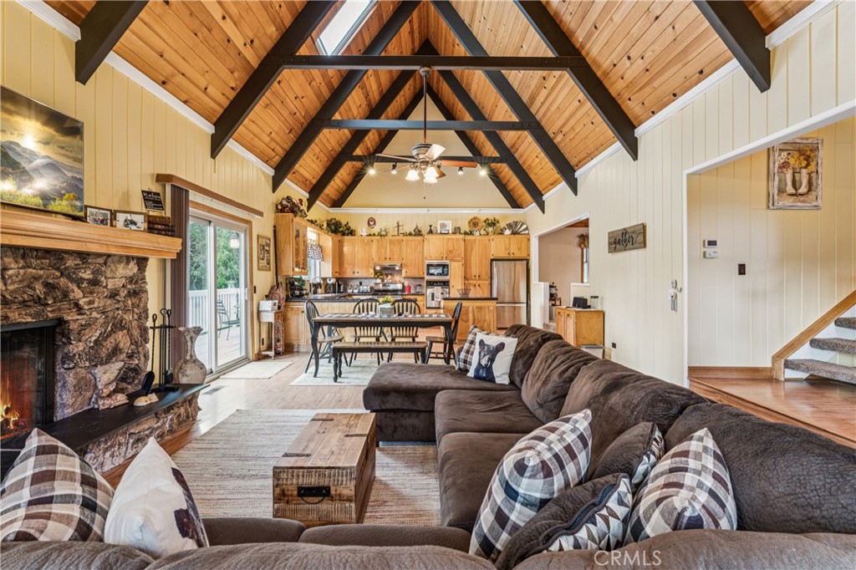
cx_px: 428
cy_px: 285
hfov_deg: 95.3
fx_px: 390
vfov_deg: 72.4
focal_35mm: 16
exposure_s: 3.2
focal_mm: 16.4
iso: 100
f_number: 13
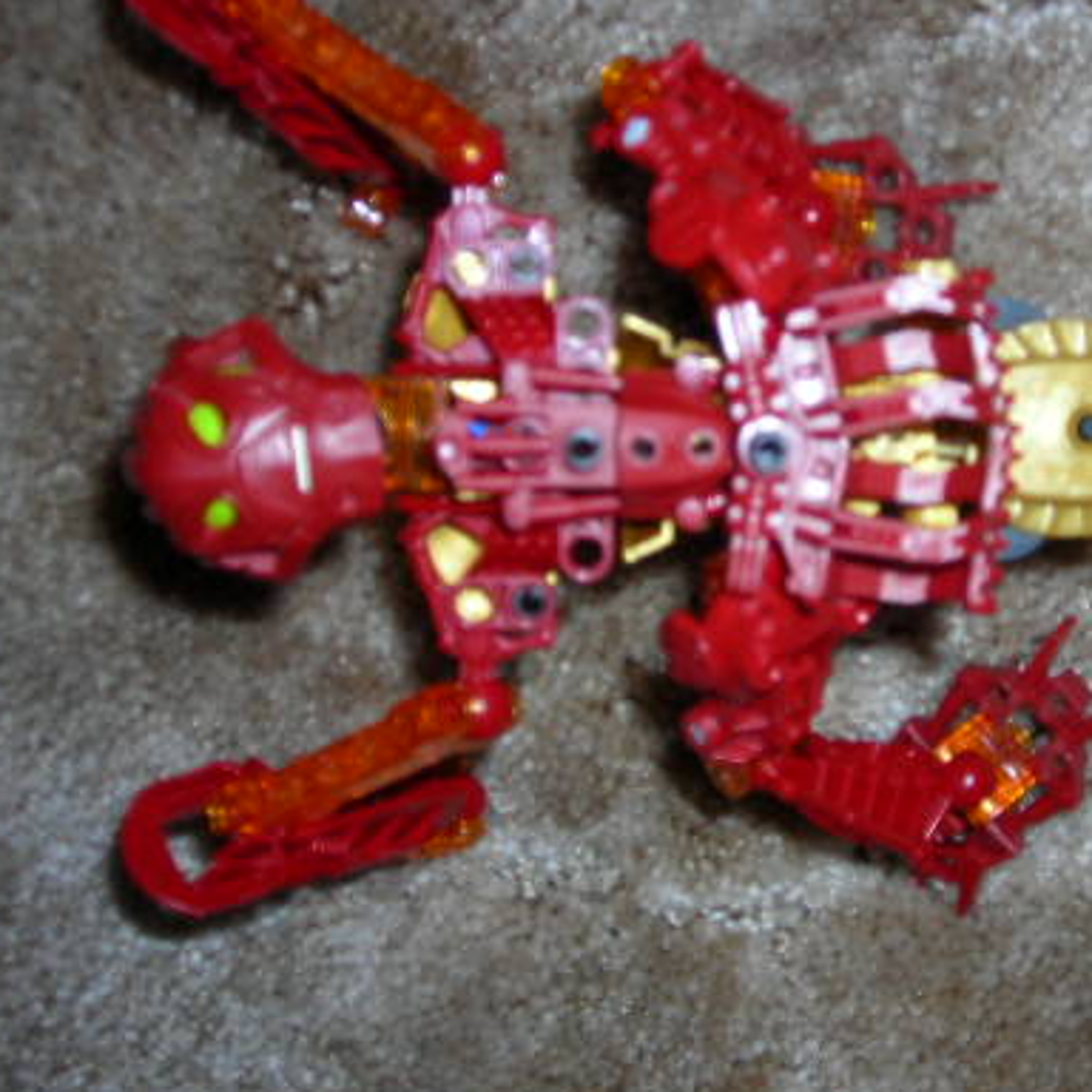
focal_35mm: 56
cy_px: 495
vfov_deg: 30.5
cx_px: 785
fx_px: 1999
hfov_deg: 30.2
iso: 50
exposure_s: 1/60.1
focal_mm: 6.3
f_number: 3.2
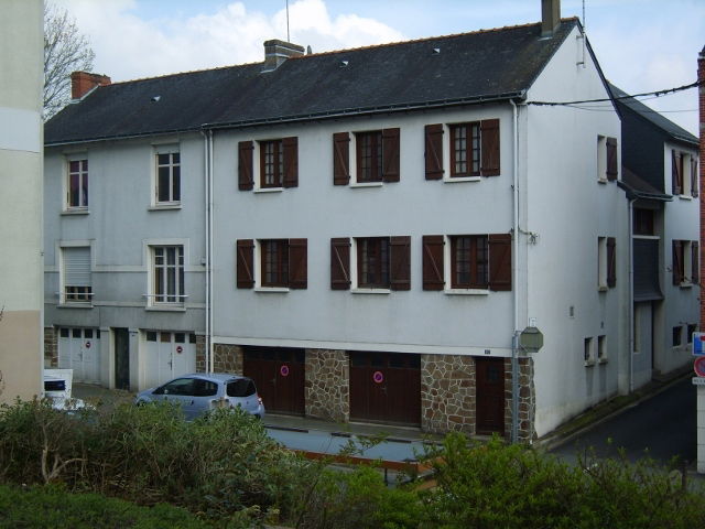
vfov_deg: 27.5
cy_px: 264
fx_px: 1079
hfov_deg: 36.2
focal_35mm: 53
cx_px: 352
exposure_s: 1/750
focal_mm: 11
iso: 50
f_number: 3.5
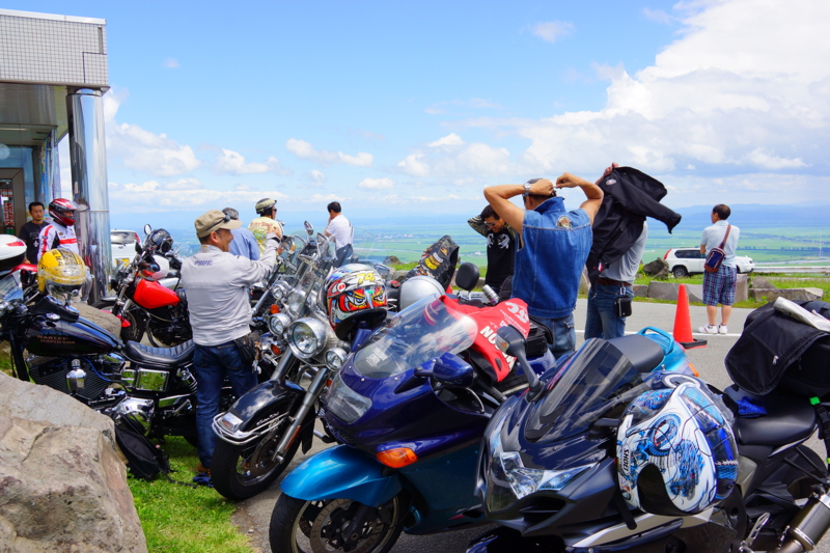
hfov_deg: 57.2
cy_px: 276
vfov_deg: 40.0
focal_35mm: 33
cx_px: 415
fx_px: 761
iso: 100
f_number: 8
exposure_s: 1/250
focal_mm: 22
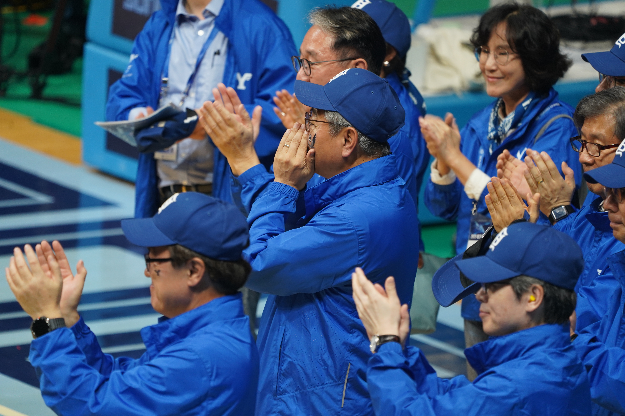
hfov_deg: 5.2
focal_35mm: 400
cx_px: 312
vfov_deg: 3.4
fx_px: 6944
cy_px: 208
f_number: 5.6
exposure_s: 1/125
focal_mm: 400
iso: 1000
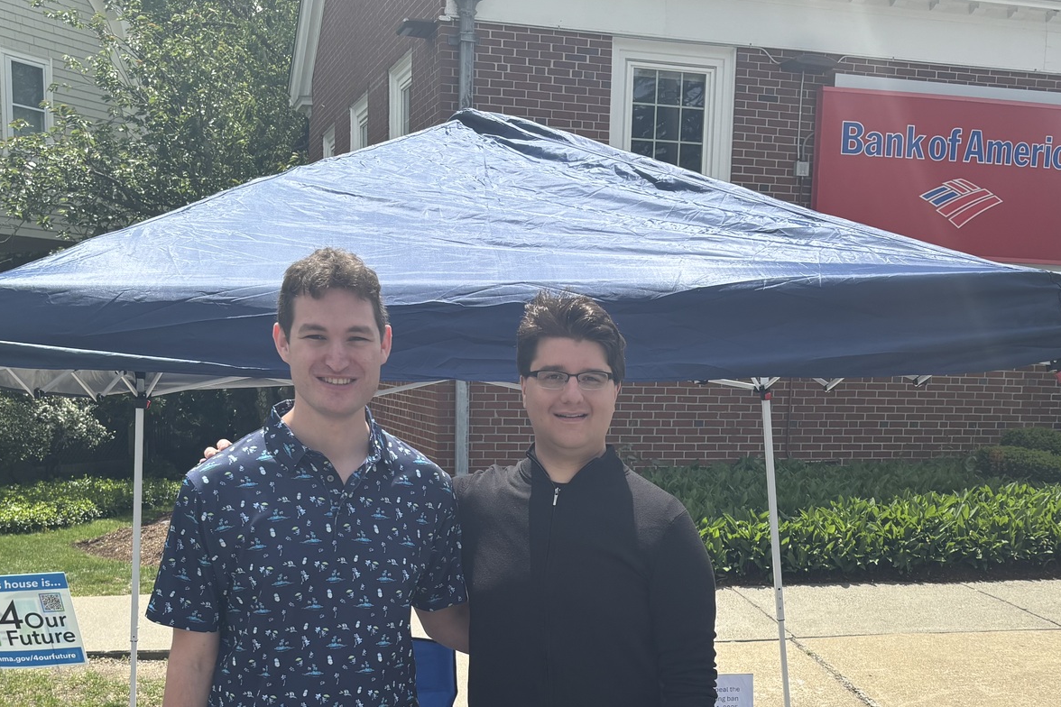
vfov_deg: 28.7
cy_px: 548
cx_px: 530
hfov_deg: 42.7
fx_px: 1356
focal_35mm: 46
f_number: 1.6
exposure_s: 1/2710
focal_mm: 5.96
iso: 50
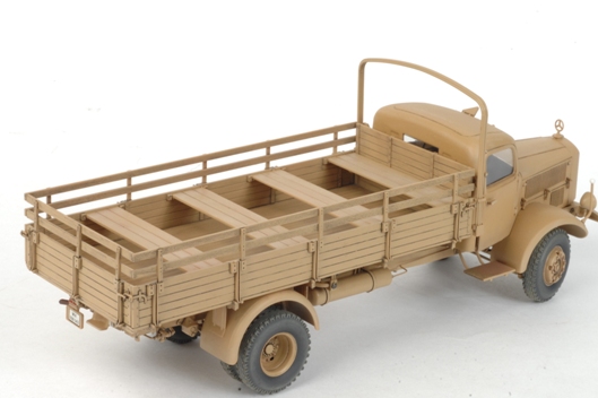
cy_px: 210
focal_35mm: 102
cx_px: 312
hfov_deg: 20.0
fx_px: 1693
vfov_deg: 13.4
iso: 400
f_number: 36
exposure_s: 1/160
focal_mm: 60
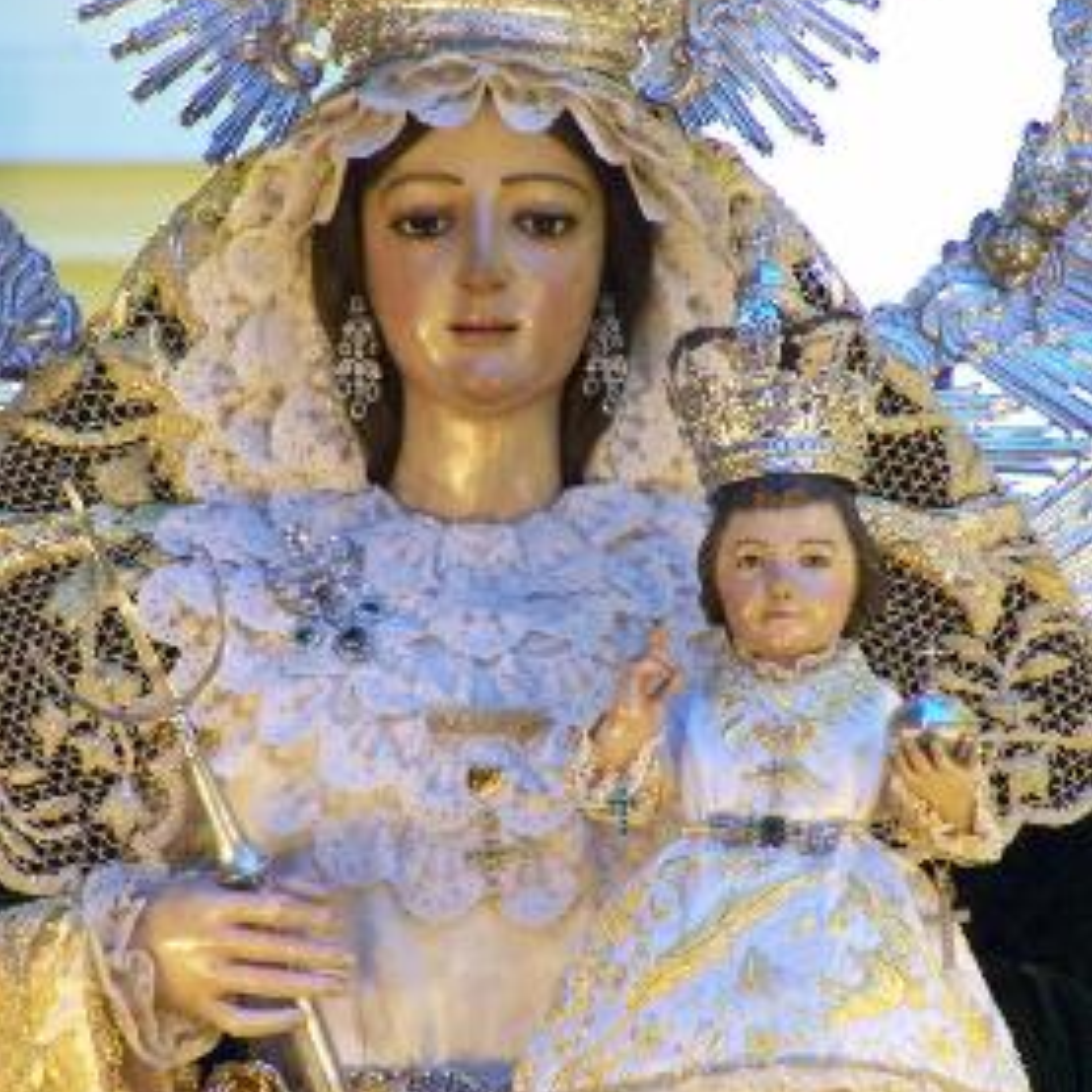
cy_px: 605
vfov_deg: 4.0
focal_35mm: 435
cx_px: 546
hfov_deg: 4.0
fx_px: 15525
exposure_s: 1/2.5
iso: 400
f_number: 4
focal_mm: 60.8
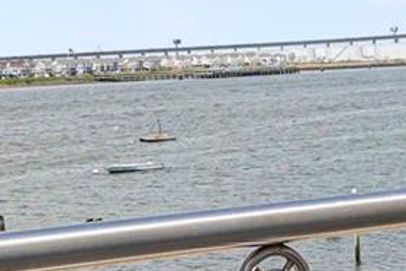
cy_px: 209
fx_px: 1320
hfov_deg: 17.3
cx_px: 325
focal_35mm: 117
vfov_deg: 11.7
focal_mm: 16
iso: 100
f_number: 8
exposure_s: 1/400
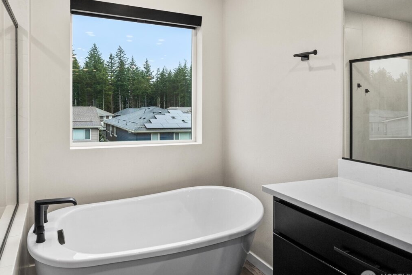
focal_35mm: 22
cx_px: 158
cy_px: 103
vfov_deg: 56.5
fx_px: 252
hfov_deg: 77.3
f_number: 8
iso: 200
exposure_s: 1/60
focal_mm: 16
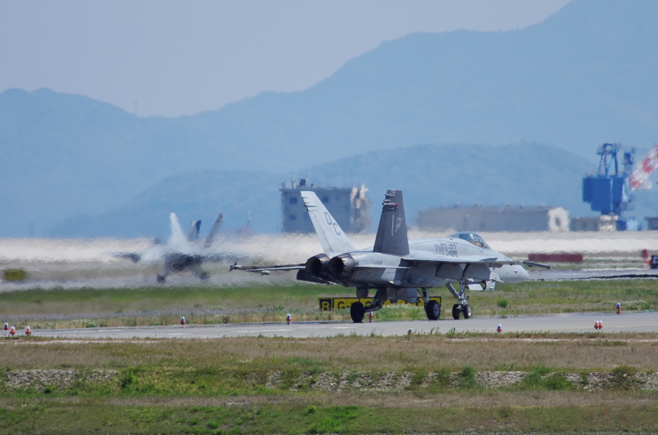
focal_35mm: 750
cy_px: 218
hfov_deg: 2.8
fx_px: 13678
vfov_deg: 1.8
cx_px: 329
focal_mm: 500
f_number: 6.7
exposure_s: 1/1250
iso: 100
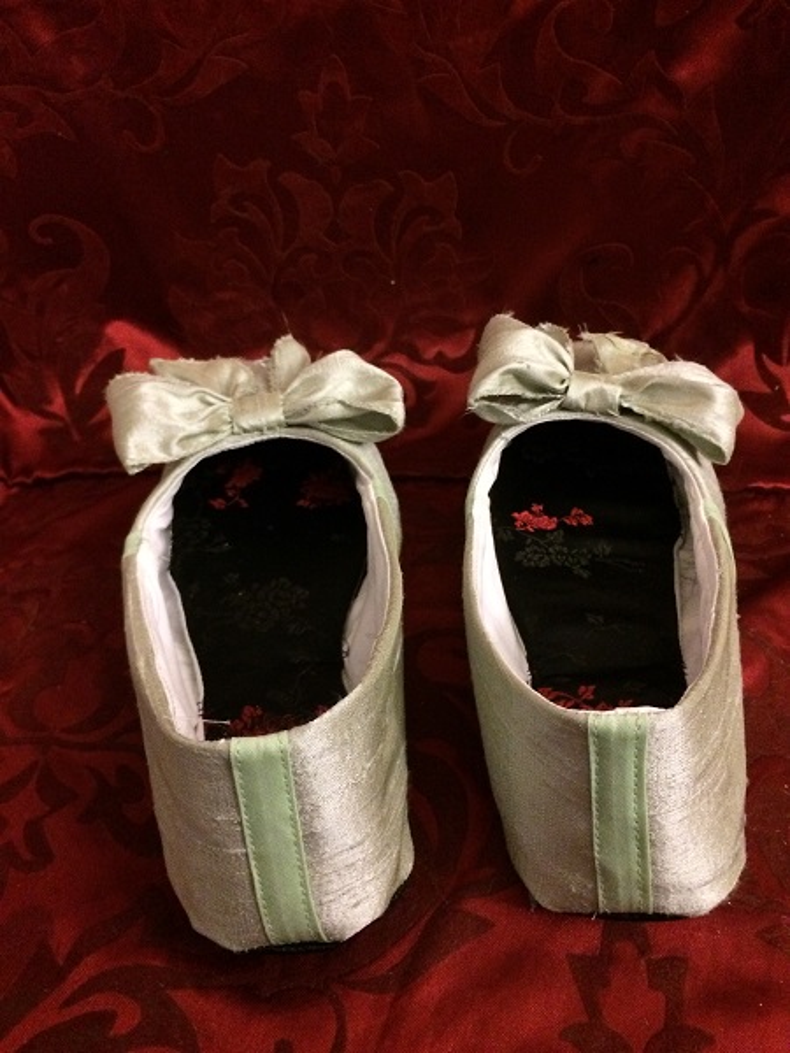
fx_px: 882
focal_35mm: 29
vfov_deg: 61.7
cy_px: 526
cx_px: 395
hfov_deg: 48.2
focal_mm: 4.15
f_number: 2.2
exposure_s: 1/15
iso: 400
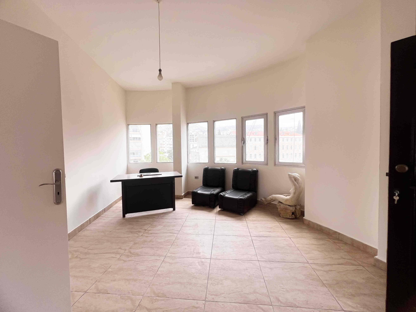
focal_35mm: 13
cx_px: 208
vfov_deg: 89.9
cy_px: 156
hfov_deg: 106.2
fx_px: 156
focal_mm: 1.57
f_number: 1.8
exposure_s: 1/181
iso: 32
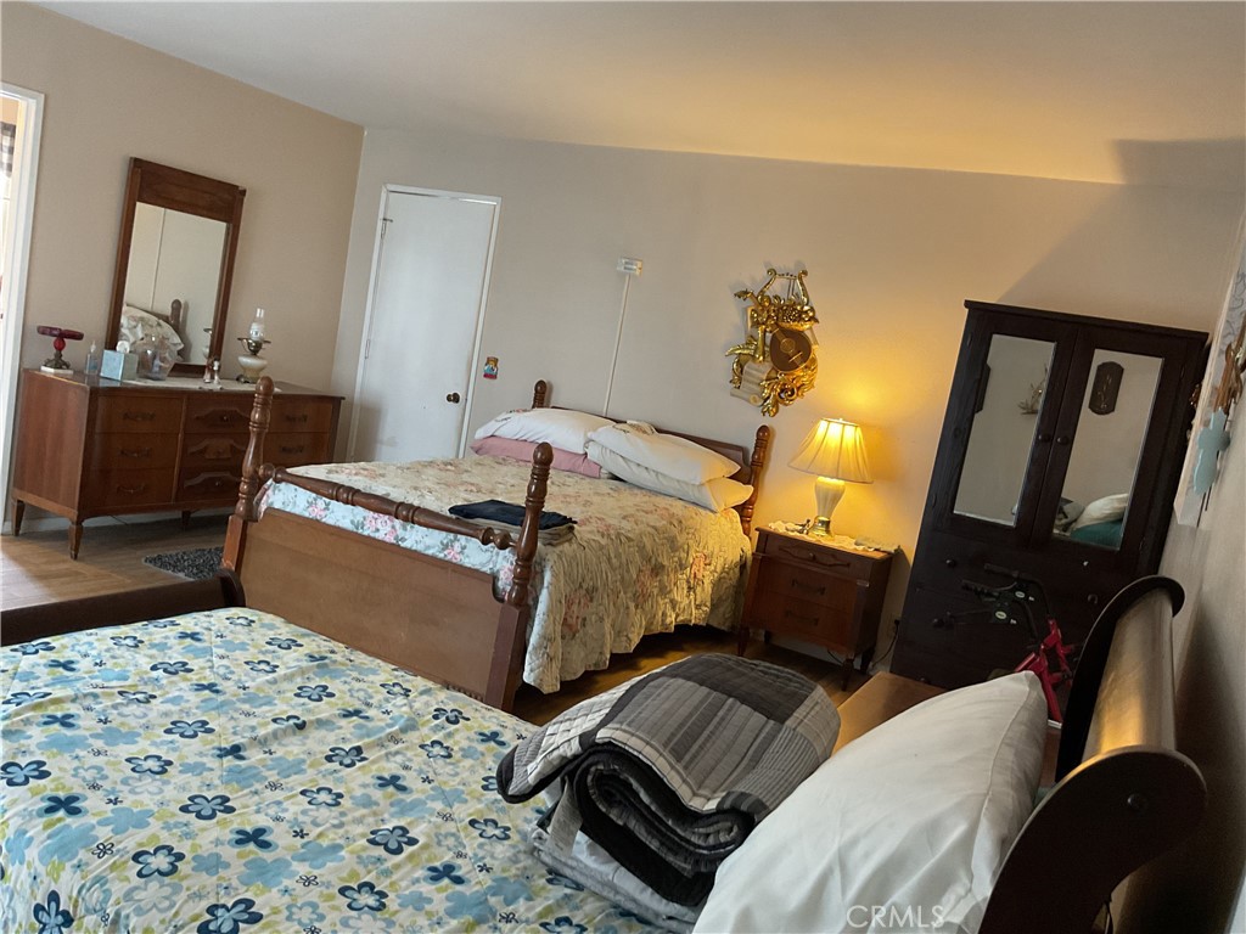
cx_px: 623
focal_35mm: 29
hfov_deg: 61.7
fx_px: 1044
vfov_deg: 48.2
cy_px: 467
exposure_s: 1/60
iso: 200
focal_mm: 3
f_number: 1.8
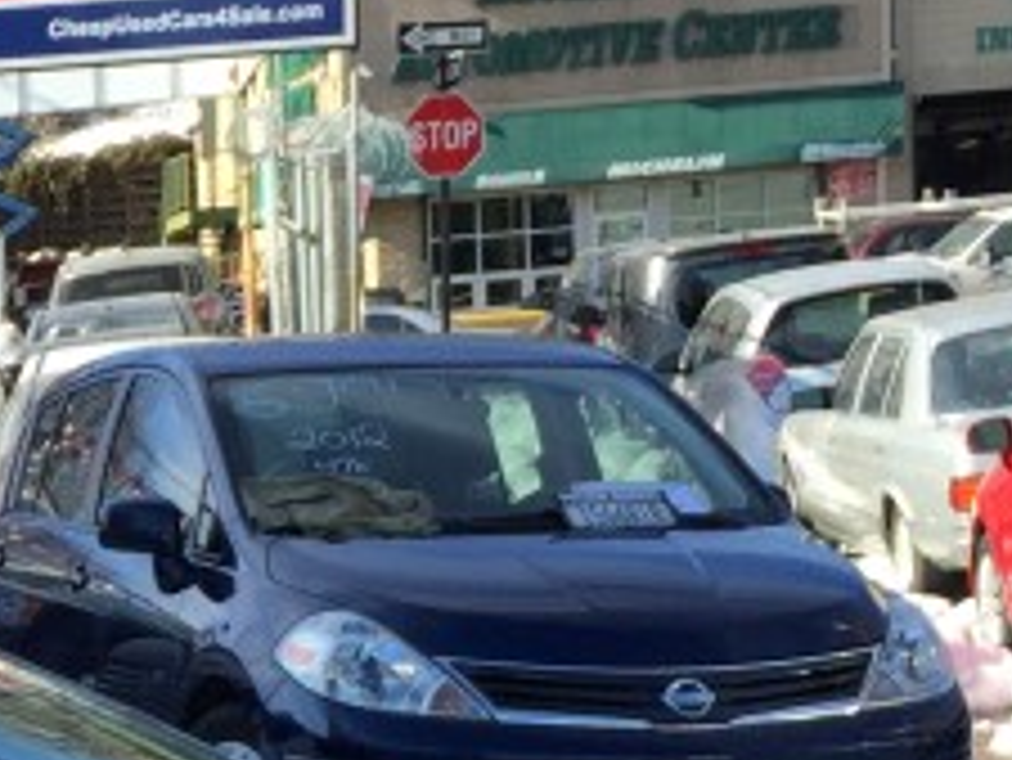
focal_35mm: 132
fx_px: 3861
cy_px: 1120
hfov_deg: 14.1
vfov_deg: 10.9
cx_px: -463
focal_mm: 4.15
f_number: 2.2
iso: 32
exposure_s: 1/824
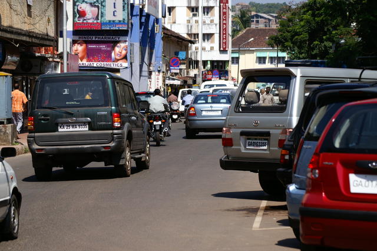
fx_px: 1570
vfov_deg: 9.1
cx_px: 188
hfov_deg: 13.7
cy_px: 126
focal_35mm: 150
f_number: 5.6
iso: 200
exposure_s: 1/1600
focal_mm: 100
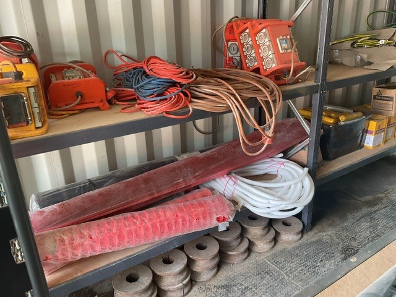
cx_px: 198
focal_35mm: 29
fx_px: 332
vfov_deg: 48.2
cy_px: 148
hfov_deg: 61.7
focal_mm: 3
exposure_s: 1/60
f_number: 1.8
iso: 80
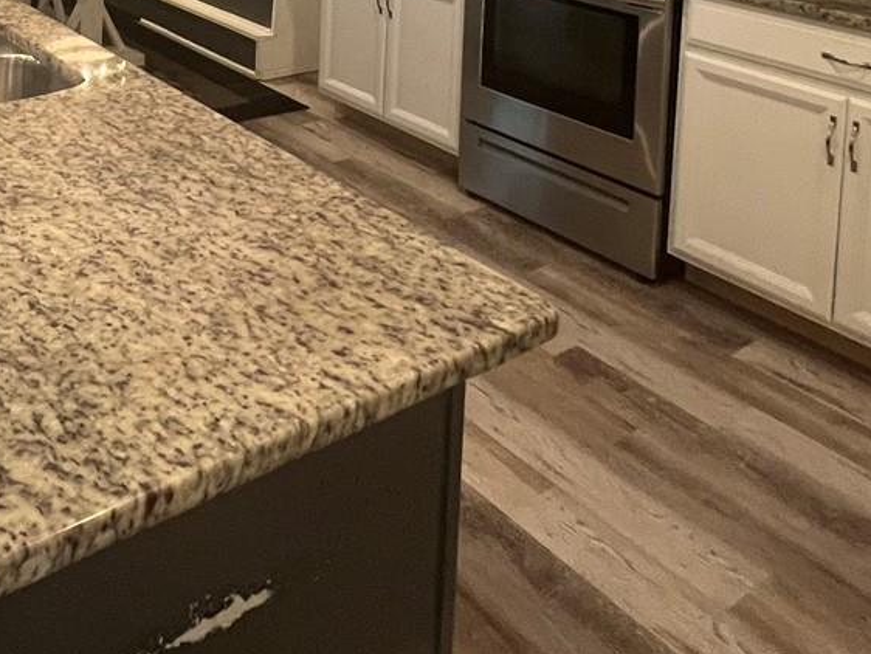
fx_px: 931
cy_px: -197
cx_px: 254
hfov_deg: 48.8
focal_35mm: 37
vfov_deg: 30.5
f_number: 1.8
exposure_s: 1/60
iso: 320
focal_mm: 1.57
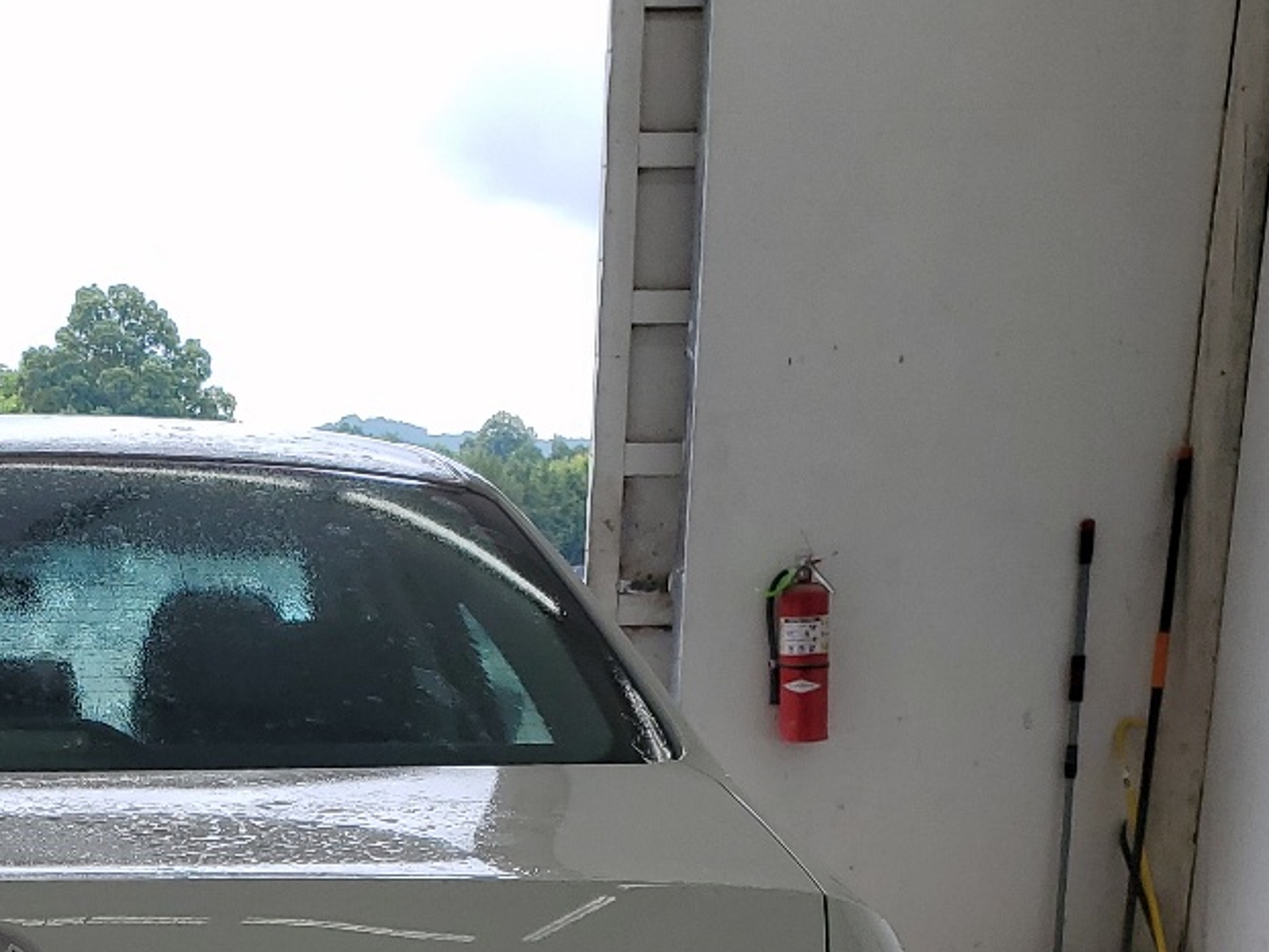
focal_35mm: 67
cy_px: 1158
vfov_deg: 20.4
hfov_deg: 27.8
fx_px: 2457
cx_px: 108
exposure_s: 1/625
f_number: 1.5
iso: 50
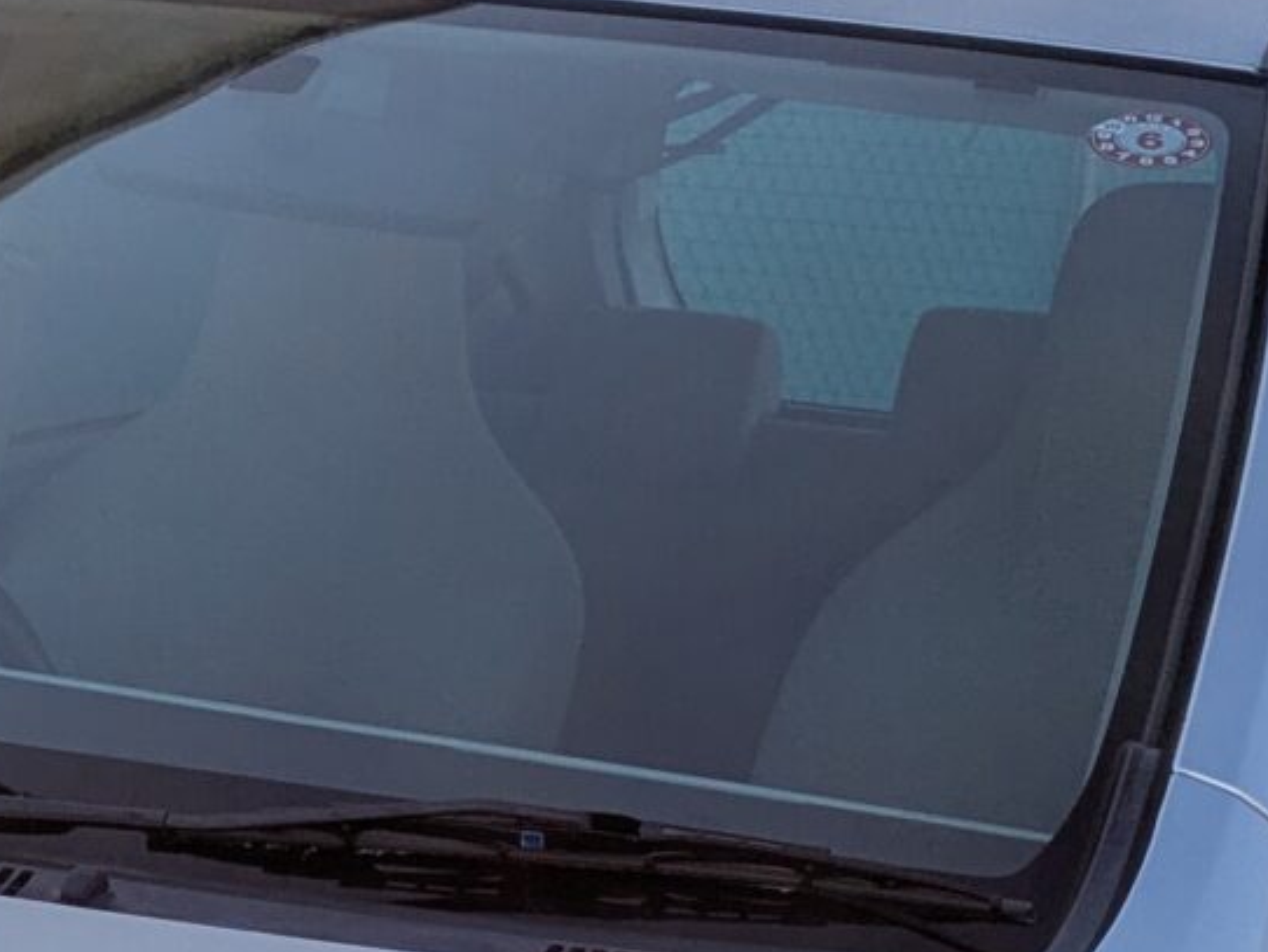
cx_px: 304
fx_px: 4324
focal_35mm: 118
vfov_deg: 12.2
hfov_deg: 16.6
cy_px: 1200
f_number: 1.89
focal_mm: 5.43
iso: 48
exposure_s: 1/1546
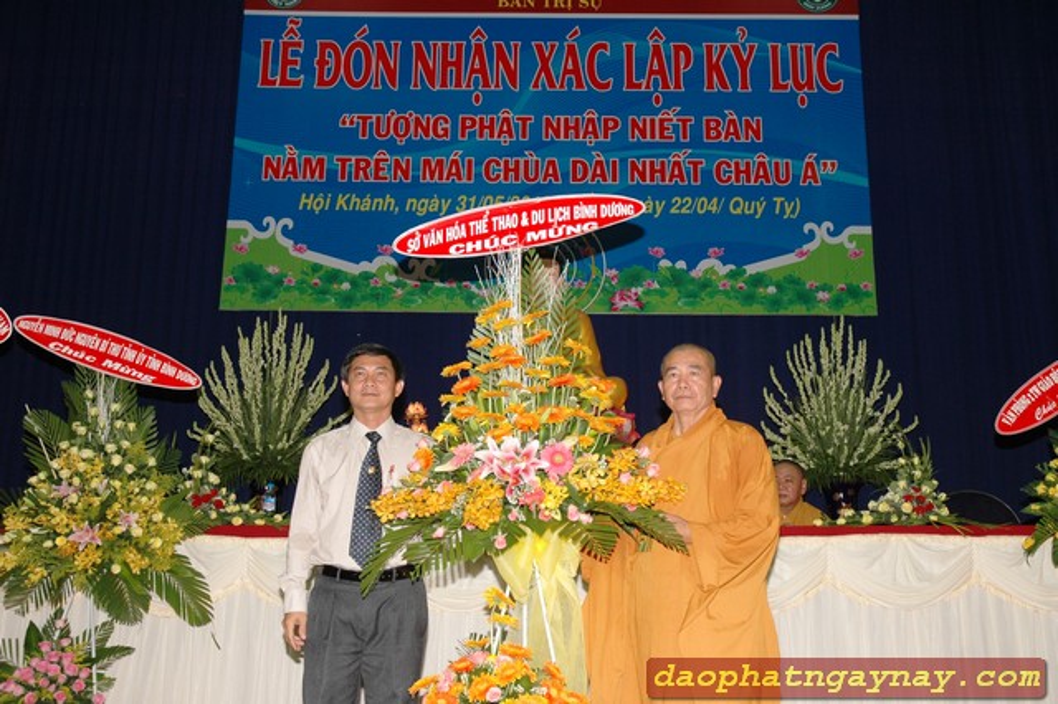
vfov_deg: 30.8
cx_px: 529
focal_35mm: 44
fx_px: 1278
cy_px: 352
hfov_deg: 45.0
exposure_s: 1/60
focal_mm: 29
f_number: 4
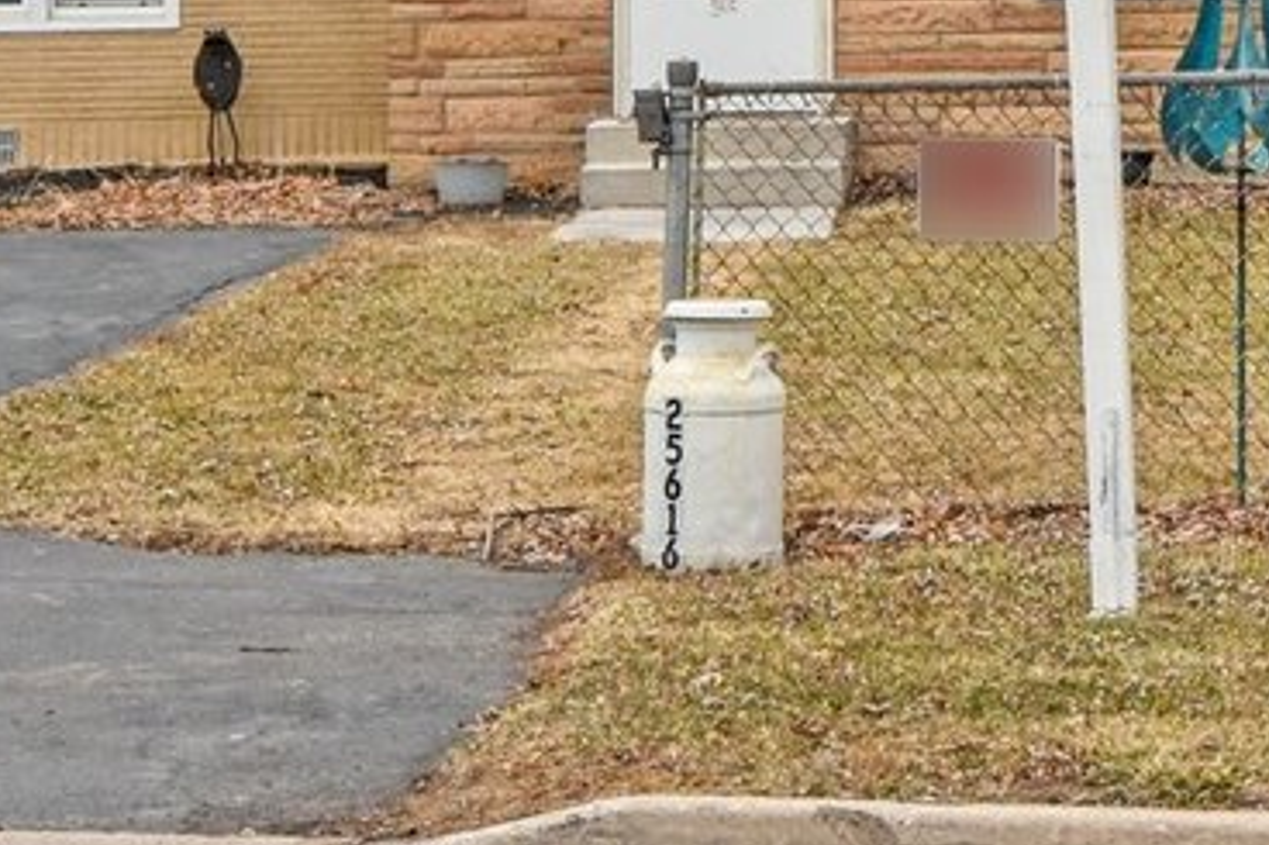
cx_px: 1535
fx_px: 4651
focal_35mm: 132
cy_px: -521
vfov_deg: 10.0
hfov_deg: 15.0
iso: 400
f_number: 8
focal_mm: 20
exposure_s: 1/250
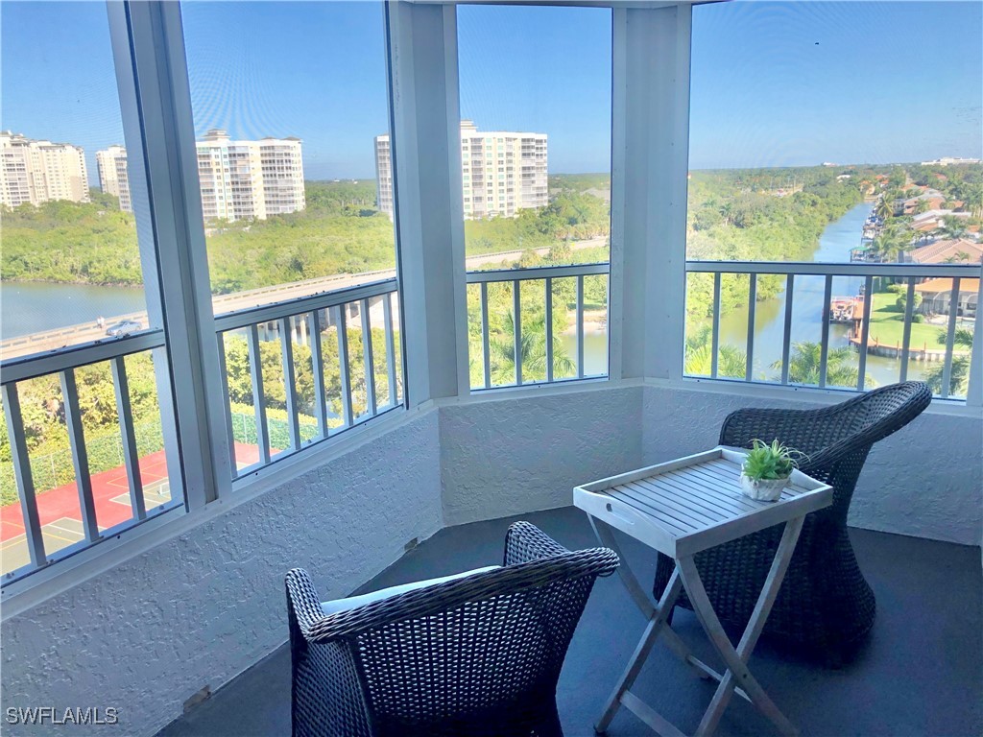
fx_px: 795
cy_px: 368
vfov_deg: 49.7
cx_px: 492
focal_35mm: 28
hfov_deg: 63.4
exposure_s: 1/545
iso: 20
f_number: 1.8
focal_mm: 3.99
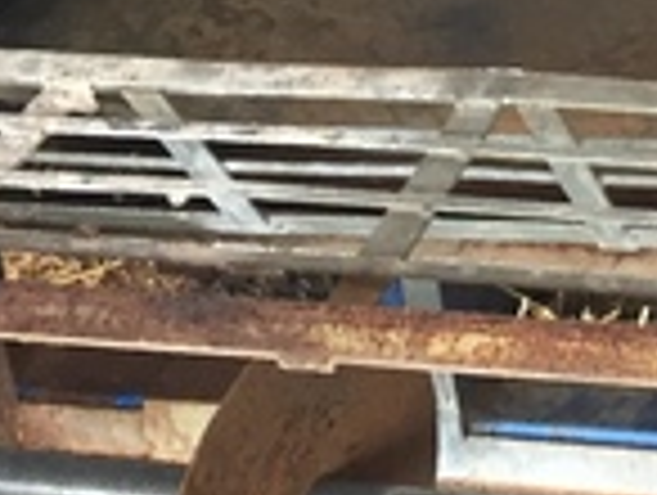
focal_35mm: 131
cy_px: -380
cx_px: 1098
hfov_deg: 13.8
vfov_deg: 10.7
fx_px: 2490
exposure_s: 1/33
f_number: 2.2
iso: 40
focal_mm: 4.15
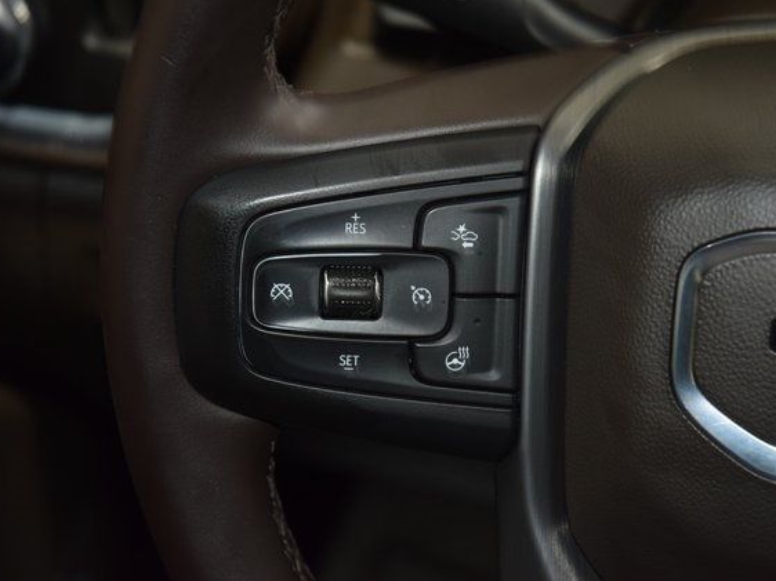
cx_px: 421
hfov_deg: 17.1
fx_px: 2577
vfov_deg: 12.9
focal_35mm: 115
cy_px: 289
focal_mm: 70
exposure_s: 1/10
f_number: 4.5
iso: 1100
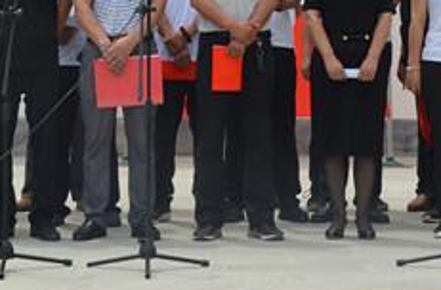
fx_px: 2159
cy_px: -154
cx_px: 265
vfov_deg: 7.5
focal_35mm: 177
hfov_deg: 11.7
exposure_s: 1/250
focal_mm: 34
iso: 100
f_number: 8
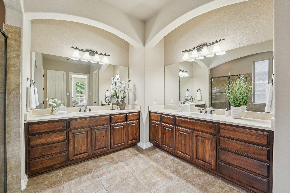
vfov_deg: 81.2
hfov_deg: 104.3
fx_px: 113
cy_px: 96
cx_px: 145
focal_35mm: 14
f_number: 8
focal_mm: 14
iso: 400
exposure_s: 1/13
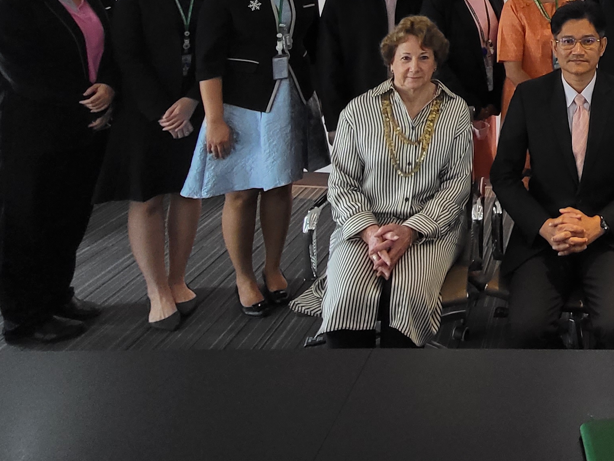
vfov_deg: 34.4
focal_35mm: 34
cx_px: 615
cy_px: -78
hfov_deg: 45.5
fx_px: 603
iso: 250
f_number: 2.2
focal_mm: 1.74
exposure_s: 1/50
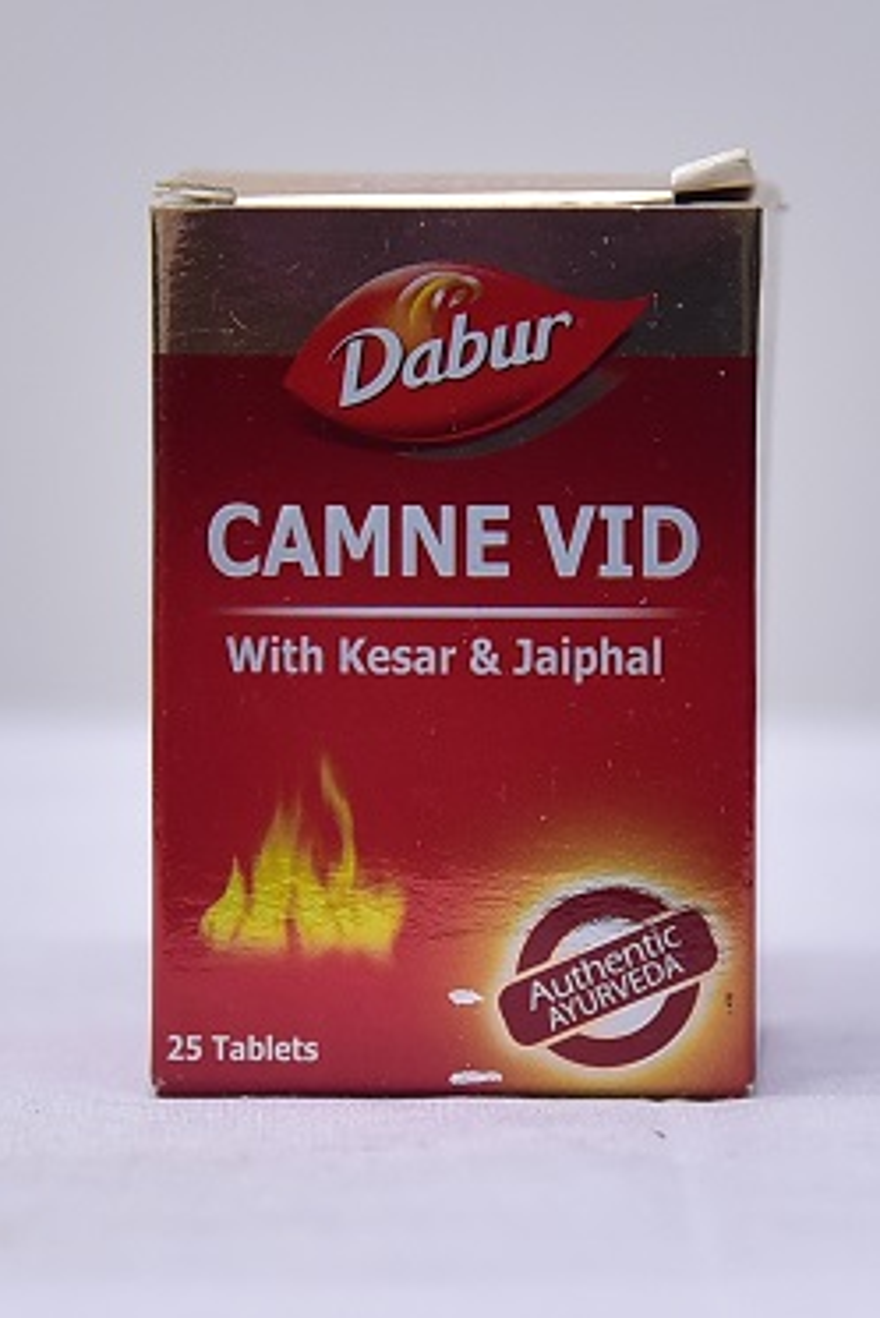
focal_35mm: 110
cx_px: 442
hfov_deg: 12.5
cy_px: 756
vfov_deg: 18.6
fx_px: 4029
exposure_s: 1/160
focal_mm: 78
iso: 1250
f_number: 4.5
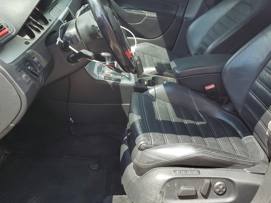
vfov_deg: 36.3
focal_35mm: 39
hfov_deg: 47.8
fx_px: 305
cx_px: 149
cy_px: 60
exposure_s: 1/556
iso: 50
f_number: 1.5
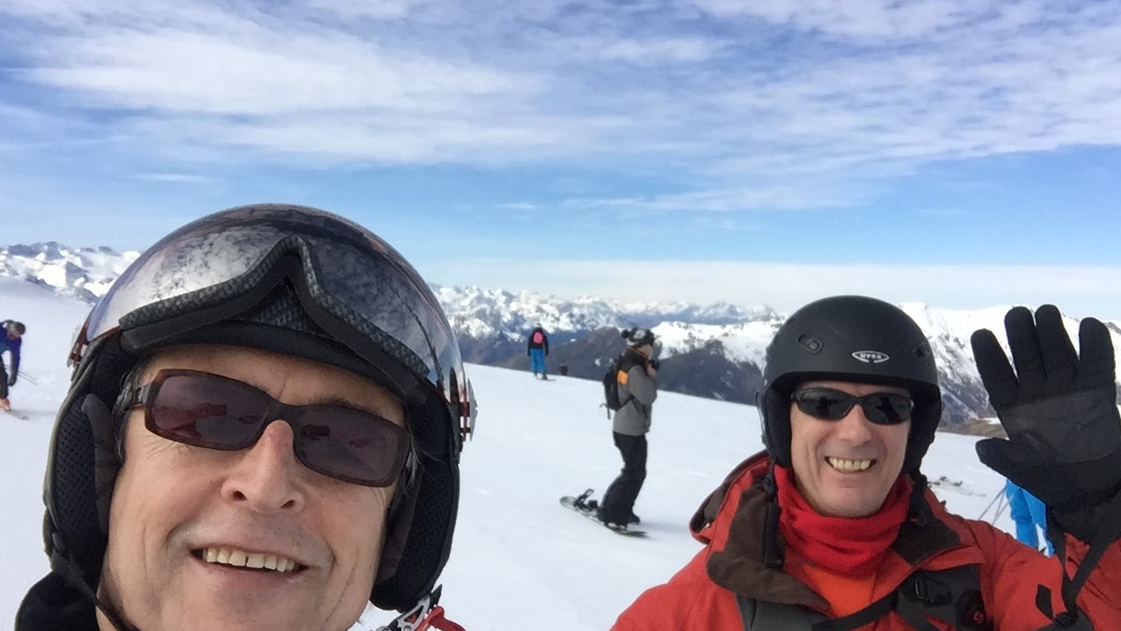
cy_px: 365
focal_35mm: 34
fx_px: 1011
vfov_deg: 34.6
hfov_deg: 58.0
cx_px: 557
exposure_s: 1/1873
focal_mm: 2.65
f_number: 2.2
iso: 32
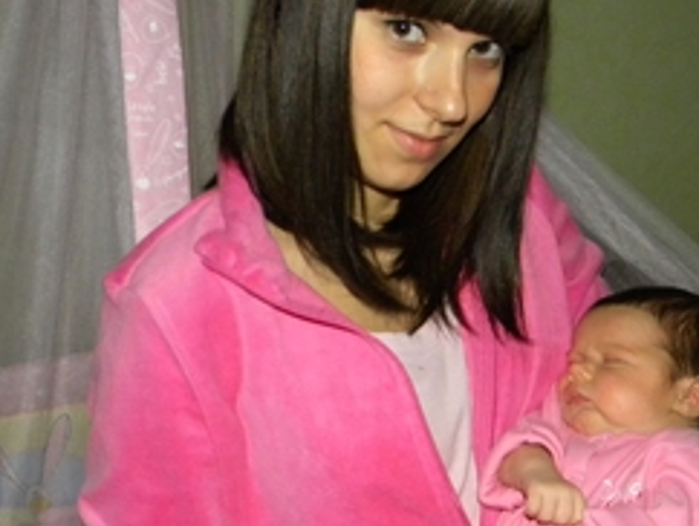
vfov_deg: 27.8
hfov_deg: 36.7
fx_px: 1051
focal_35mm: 52
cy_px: 367
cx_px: 413
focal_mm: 5
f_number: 3.5
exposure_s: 1/26
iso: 400
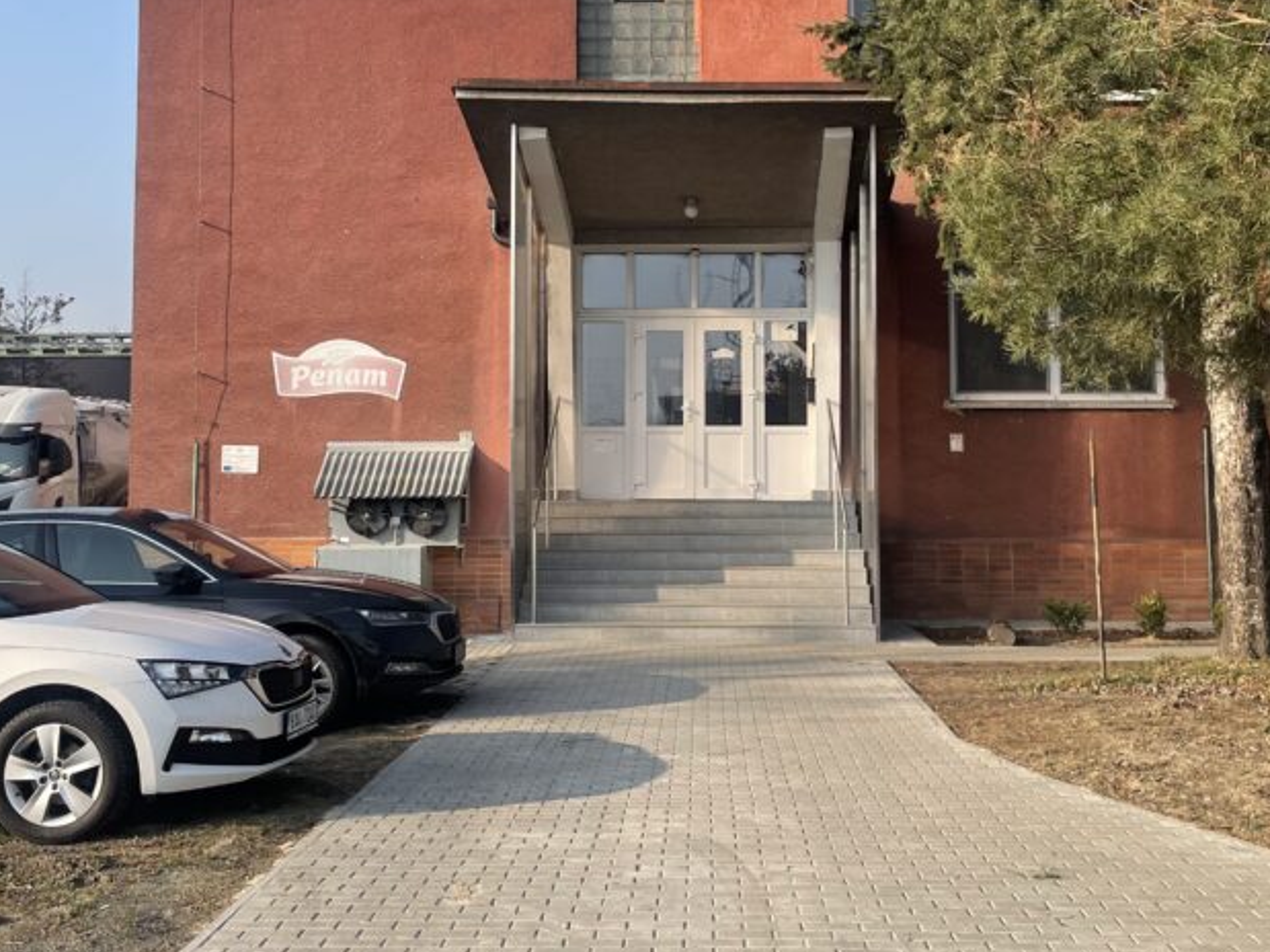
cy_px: 373
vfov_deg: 33.5
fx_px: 1577
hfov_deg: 43.9
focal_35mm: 43
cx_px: 650
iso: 32
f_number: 1.6
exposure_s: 1/1490
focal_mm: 4.2
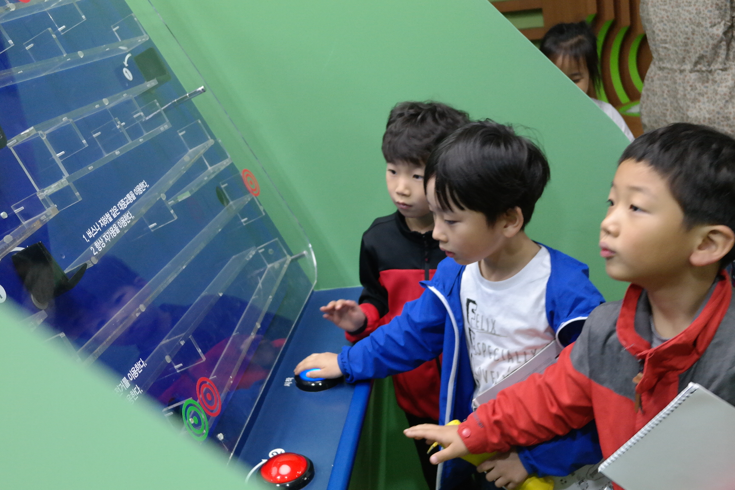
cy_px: 245
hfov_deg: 45.4
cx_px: 368
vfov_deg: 31.2
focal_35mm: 43
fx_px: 878
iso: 1600
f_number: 4
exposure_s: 1/50
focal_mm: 28
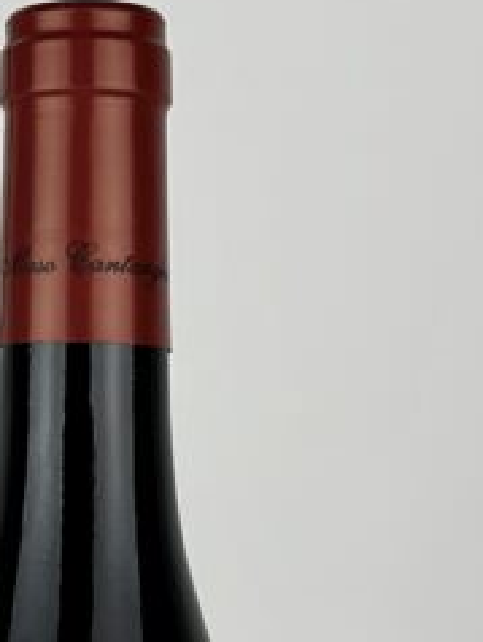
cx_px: 43
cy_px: 794
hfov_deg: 6.9
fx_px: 3993
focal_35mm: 215
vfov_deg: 9.1
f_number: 1.78
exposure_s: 1/797
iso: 80
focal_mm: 6.86
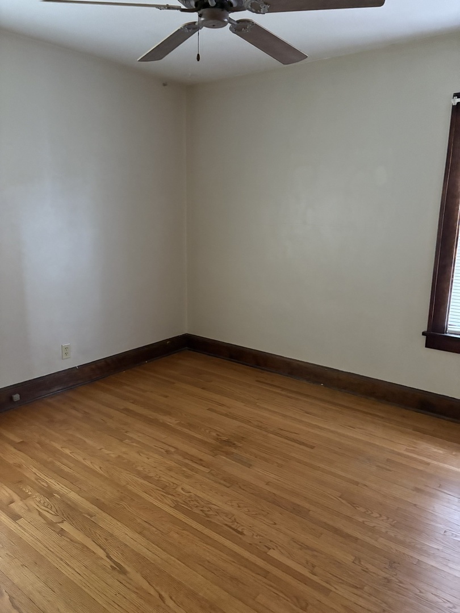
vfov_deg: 67.3
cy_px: 306
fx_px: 461
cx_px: 230
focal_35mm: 26
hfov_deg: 53.1
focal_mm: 5.96
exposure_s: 1/30
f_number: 1.6
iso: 1000
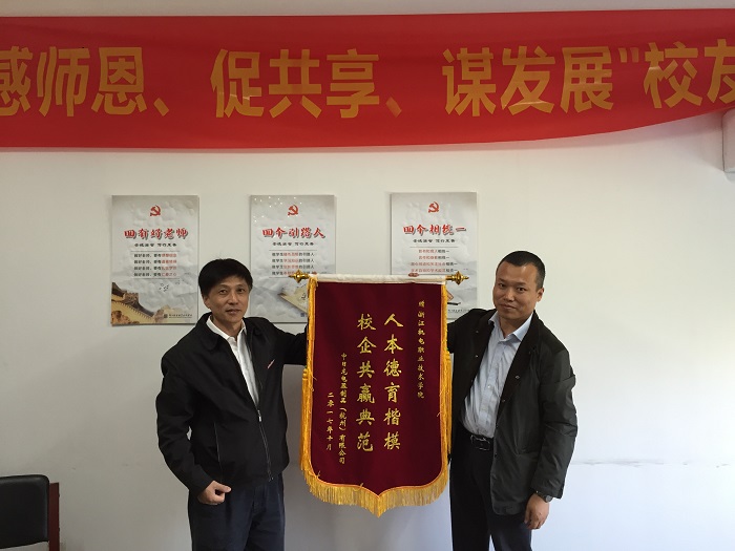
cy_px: 276
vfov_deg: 48.2
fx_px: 616
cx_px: 368
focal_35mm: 29
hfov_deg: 61.7
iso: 100
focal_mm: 4.15
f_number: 2.2
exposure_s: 1/33
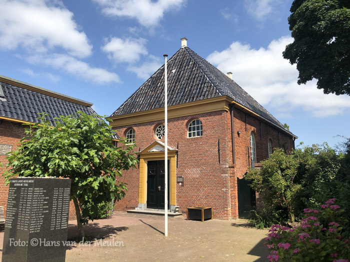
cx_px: 175
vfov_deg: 49.7
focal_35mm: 28
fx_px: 283
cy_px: 131
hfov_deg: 63.5
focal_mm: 3.99
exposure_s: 1/1779
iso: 20
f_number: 1.8
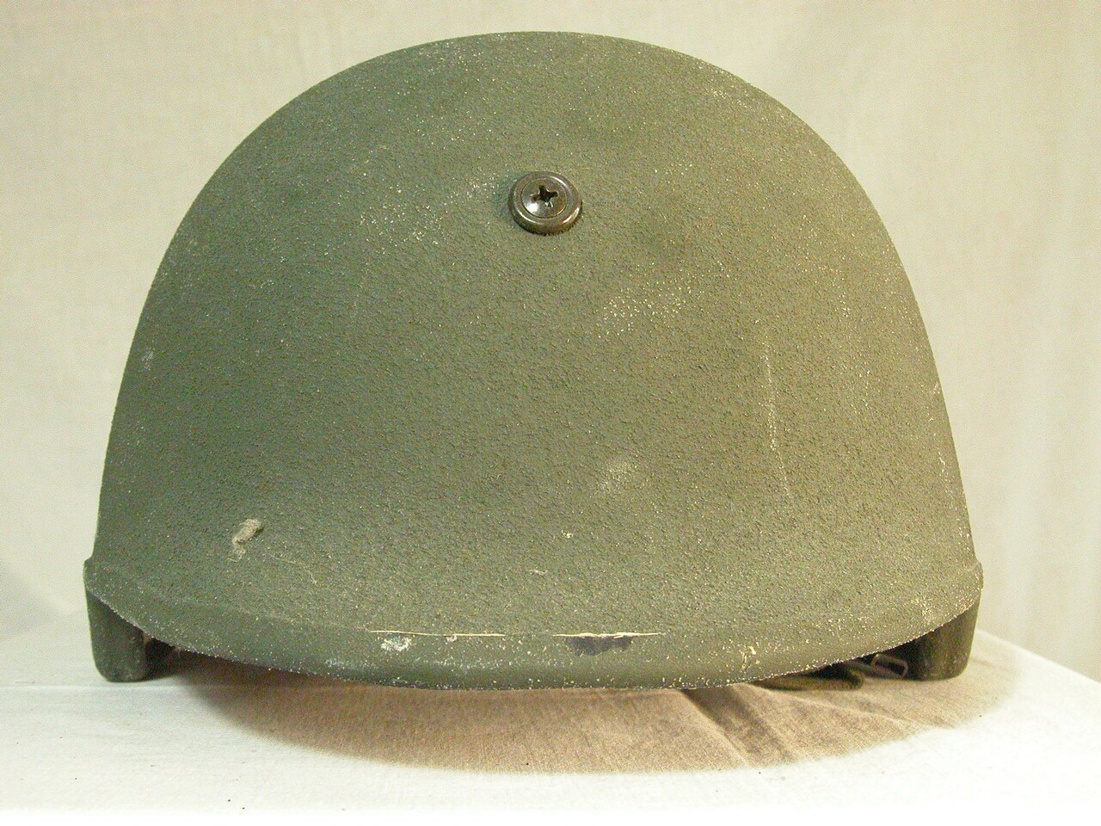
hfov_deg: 41.2
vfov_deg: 31.5
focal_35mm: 46
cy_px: 413
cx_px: 550
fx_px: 1463
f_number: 4.7
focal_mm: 11.6
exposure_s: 1/24
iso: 800
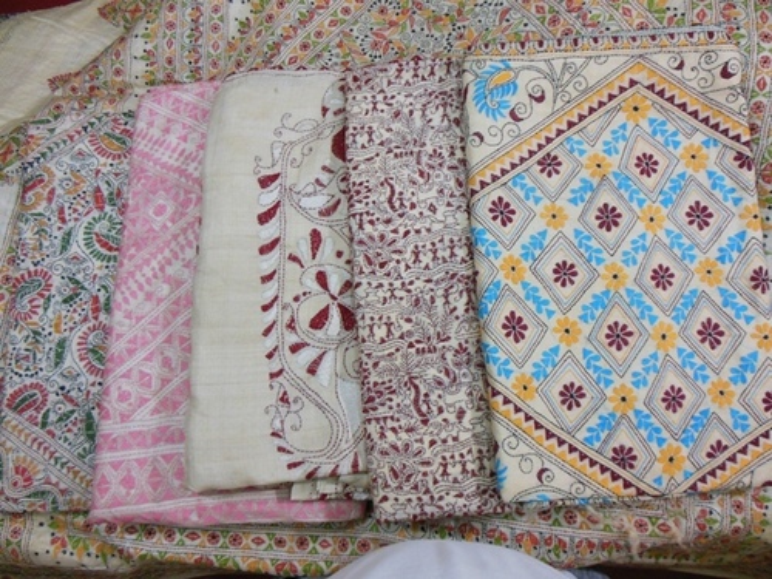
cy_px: 290
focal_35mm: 25
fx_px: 558
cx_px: 386
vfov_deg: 54.9
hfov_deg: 69.4
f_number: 3.2
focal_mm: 4.5
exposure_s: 1/30
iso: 320
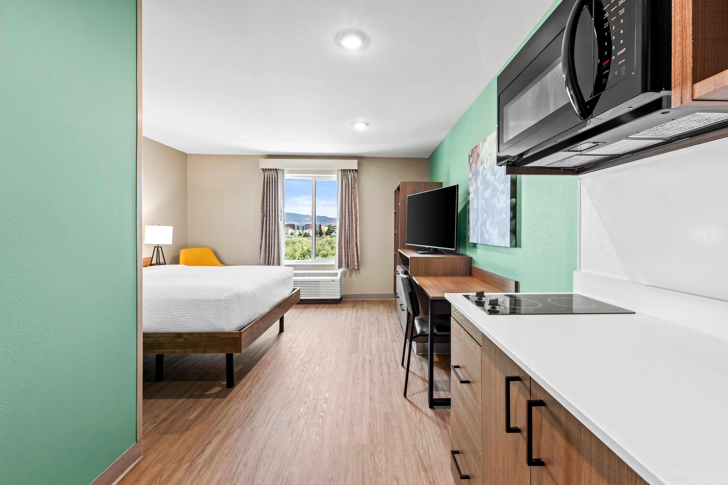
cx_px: 364
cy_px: 242
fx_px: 283
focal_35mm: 14
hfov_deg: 104.3
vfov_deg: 81.2
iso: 250
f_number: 8
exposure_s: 1/2
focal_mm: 14
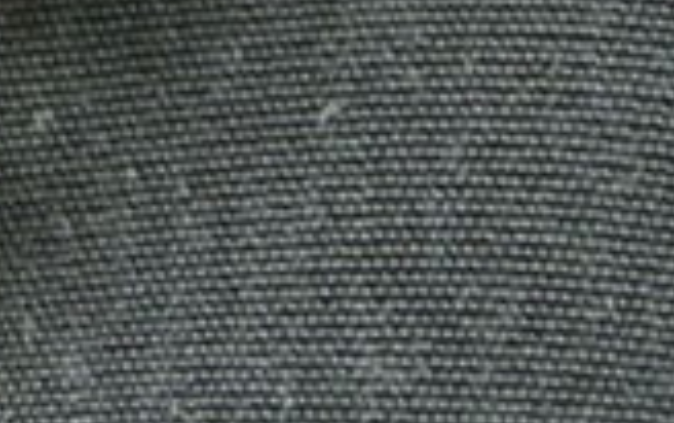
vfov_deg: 3.0
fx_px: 7891
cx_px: -637
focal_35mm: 429
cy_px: -754
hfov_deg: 4.8
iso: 1000
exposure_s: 1/30
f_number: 5.3
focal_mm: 25.9
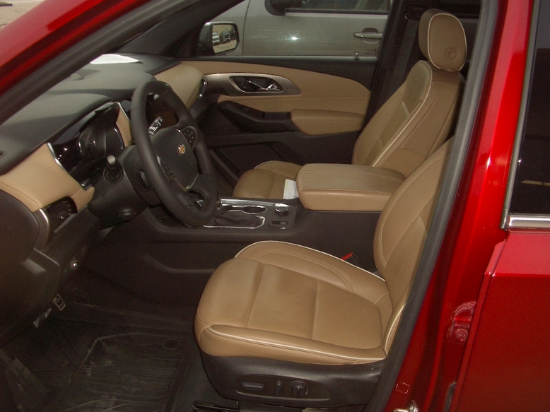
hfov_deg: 51.4
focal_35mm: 36
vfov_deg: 39.6
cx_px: 281
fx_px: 572
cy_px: 205
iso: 100
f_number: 2.6
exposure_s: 1/60
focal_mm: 5.8
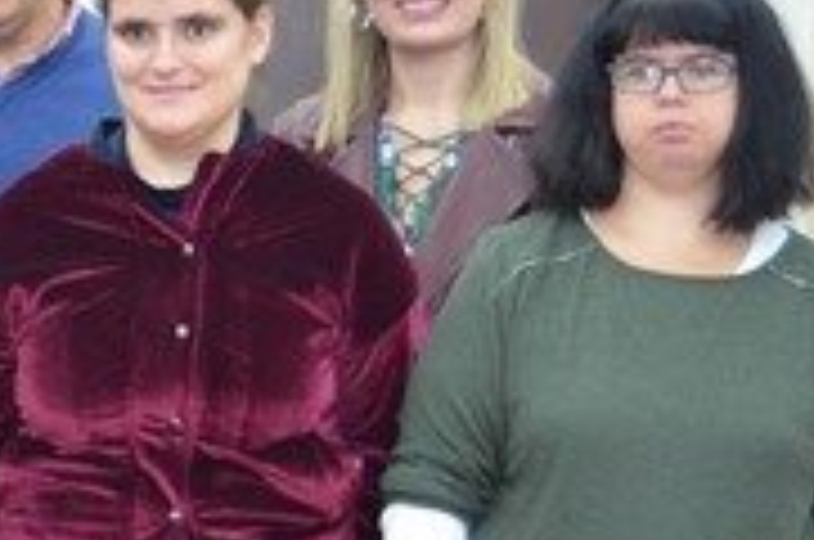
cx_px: -432
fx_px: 4063
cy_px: 554
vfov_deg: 7.6
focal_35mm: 180
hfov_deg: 11.0
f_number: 4.5
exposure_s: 1/60
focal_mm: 34
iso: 2000
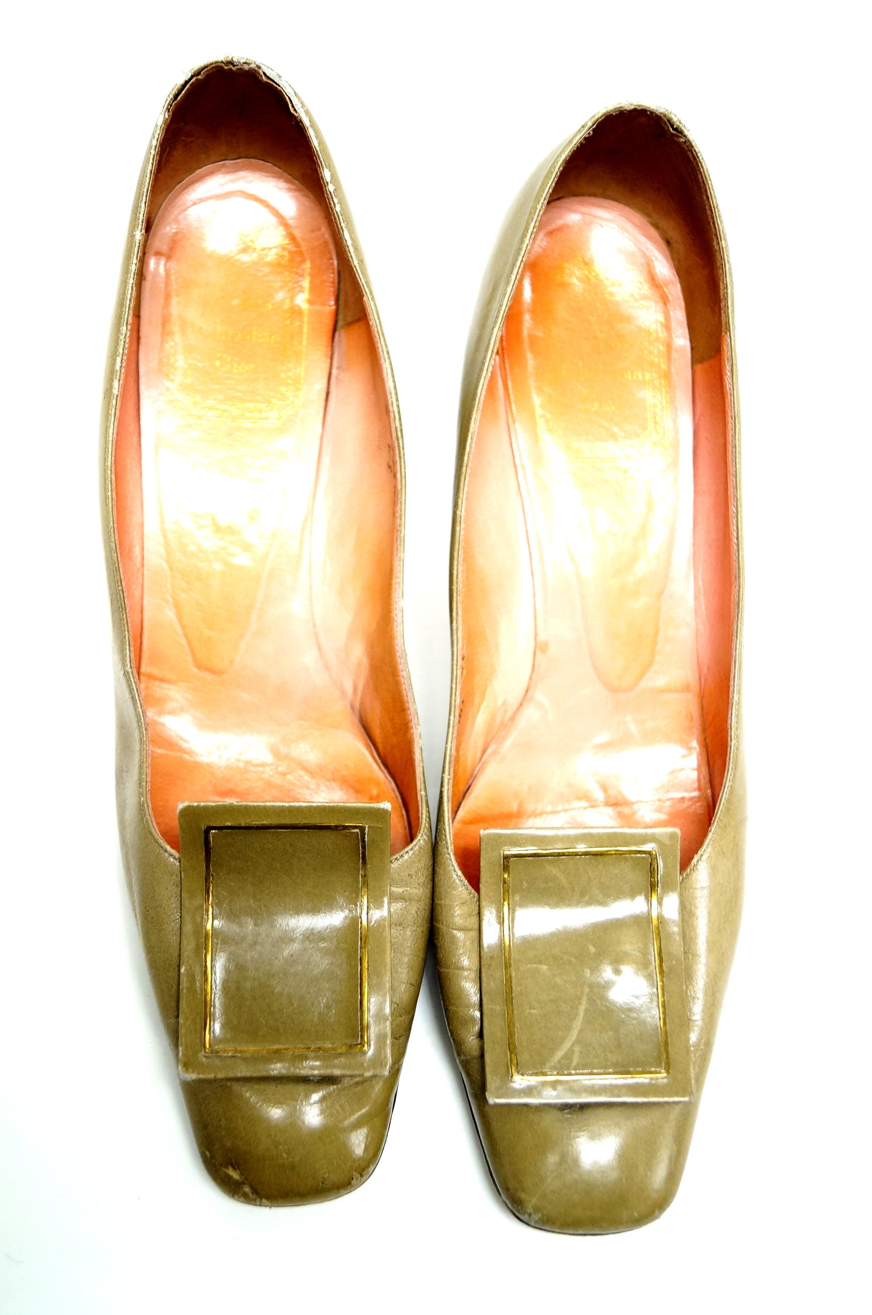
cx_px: 436
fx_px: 1422
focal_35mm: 39
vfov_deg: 49.6
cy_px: 658
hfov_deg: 34.1
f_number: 4.5
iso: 640
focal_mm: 26
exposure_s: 1/60
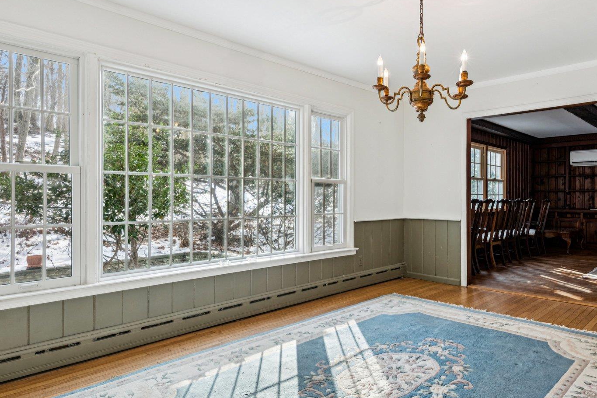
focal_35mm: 24
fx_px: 398
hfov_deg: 73.2
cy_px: 208
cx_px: 349
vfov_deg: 53.1
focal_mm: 16
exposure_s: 1/30
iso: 400
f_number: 8
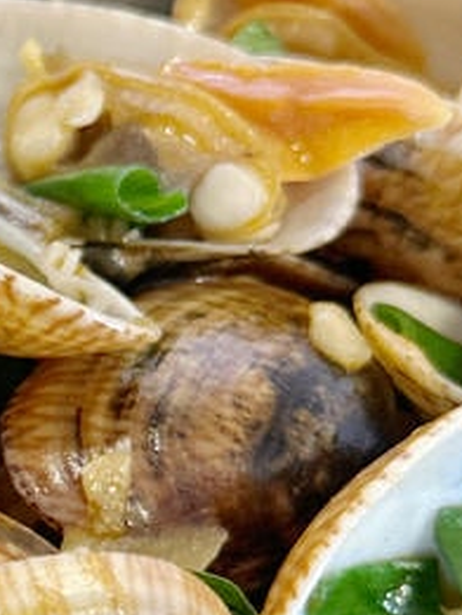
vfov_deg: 13.4
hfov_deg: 9.6
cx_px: -351
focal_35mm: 147
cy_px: 283
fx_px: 2614
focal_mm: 6.86
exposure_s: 1/60
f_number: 1.78
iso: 200
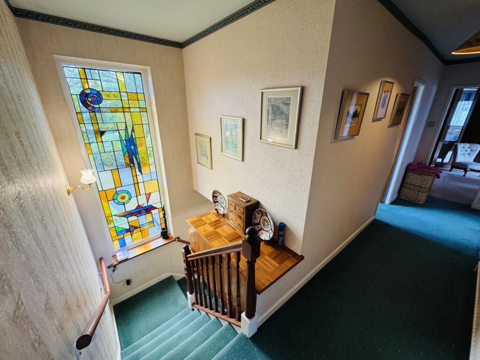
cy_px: 180
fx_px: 194
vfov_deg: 85.7
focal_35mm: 14
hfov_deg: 102.1
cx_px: 240
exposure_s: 1/50
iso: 160
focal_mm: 2.22
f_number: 2.2
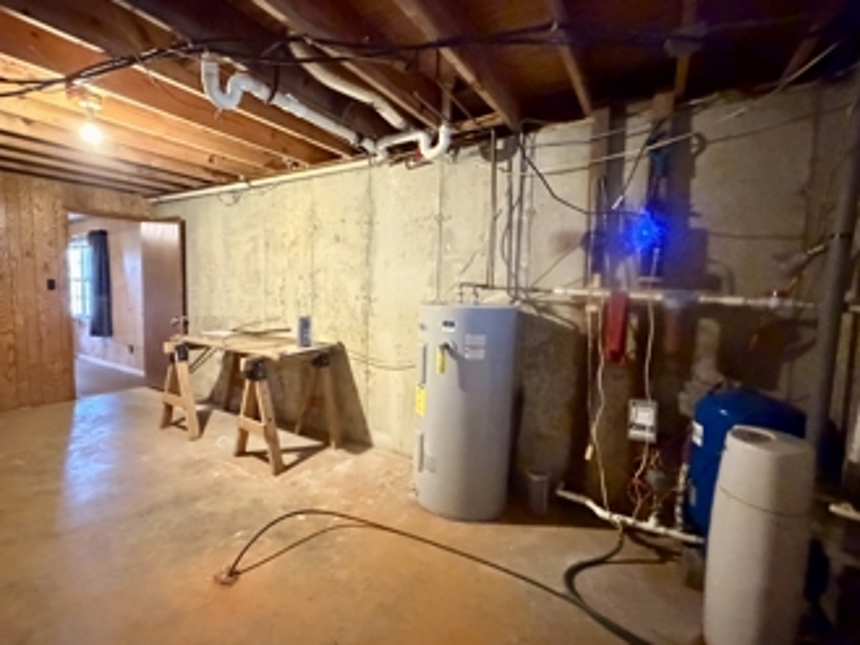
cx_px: 358
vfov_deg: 74.8
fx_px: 423
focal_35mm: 17
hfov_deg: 90.2
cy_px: 316
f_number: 2.2
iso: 2500
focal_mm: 2.22
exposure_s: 1/20
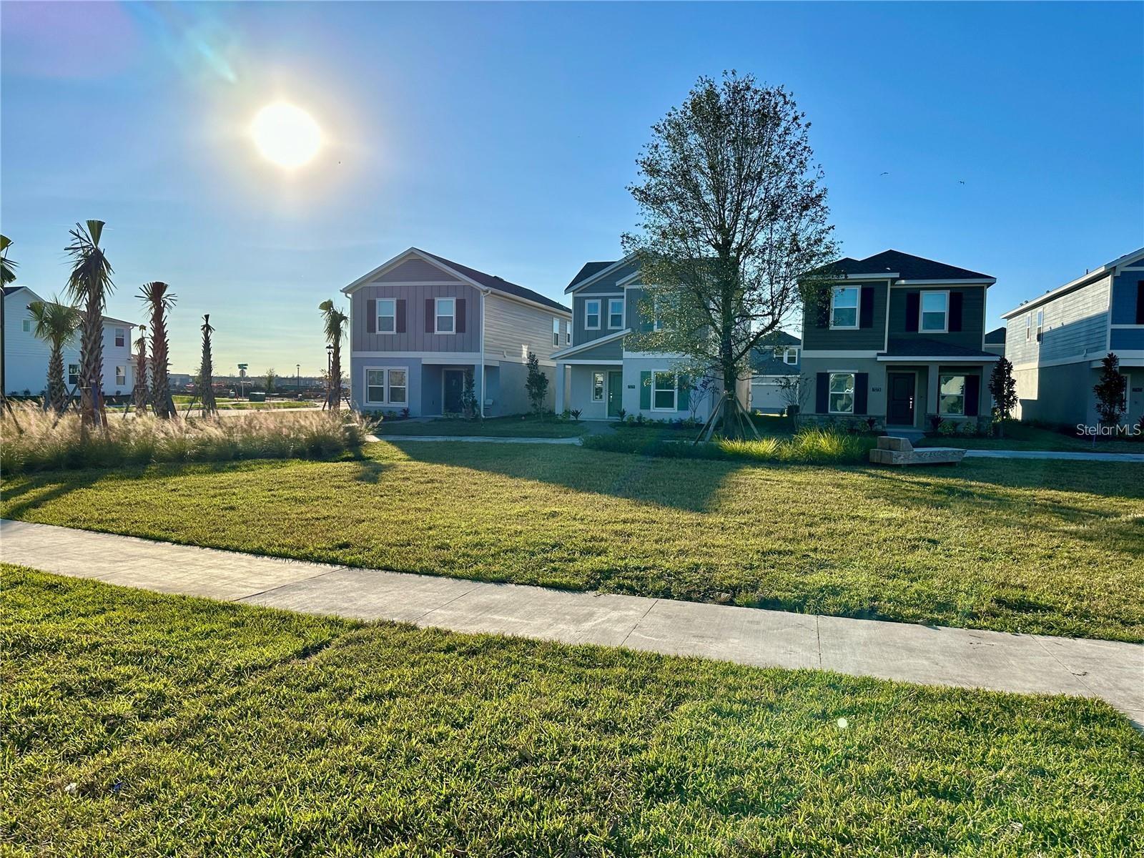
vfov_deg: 56.8
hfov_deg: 71.6
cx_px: 572
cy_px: 429
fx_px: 793
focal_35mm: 24
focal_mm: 6.86
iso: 80
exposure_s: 1/7042
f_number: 1.78
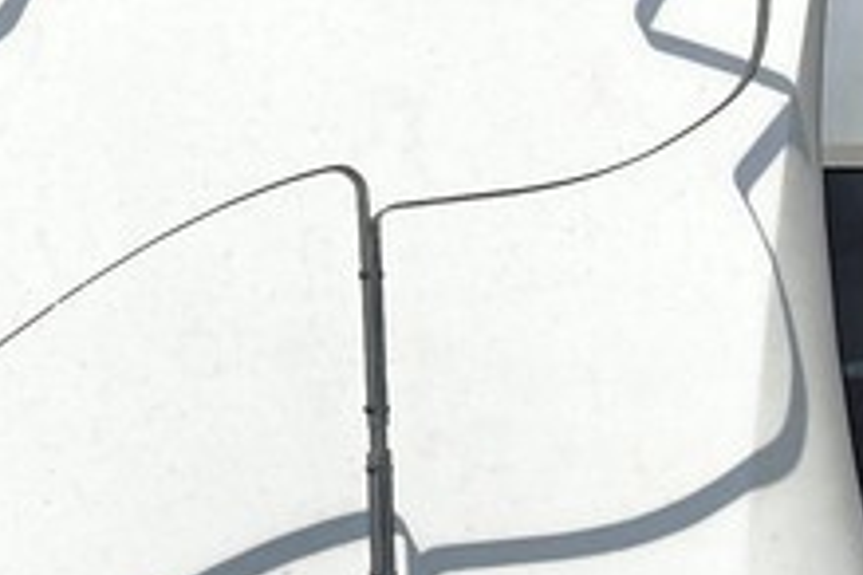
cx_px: -1899
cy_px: 772
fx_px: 5082
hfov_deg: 8.0
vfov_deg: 6.4
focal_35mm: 212
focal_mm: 29
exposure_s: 1/320
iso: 200
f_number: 11
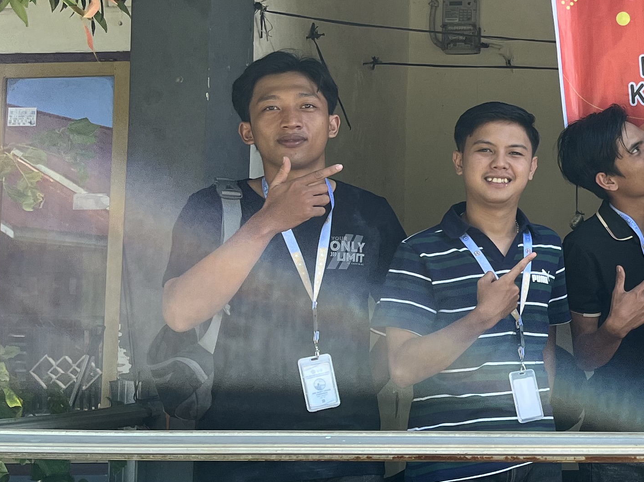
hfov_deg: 23.1
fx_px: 1376
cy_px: 160
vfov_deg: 19.8
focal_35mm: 74
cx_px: 862
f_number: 1.6
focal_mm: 5.1
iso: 50
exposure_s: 1/577
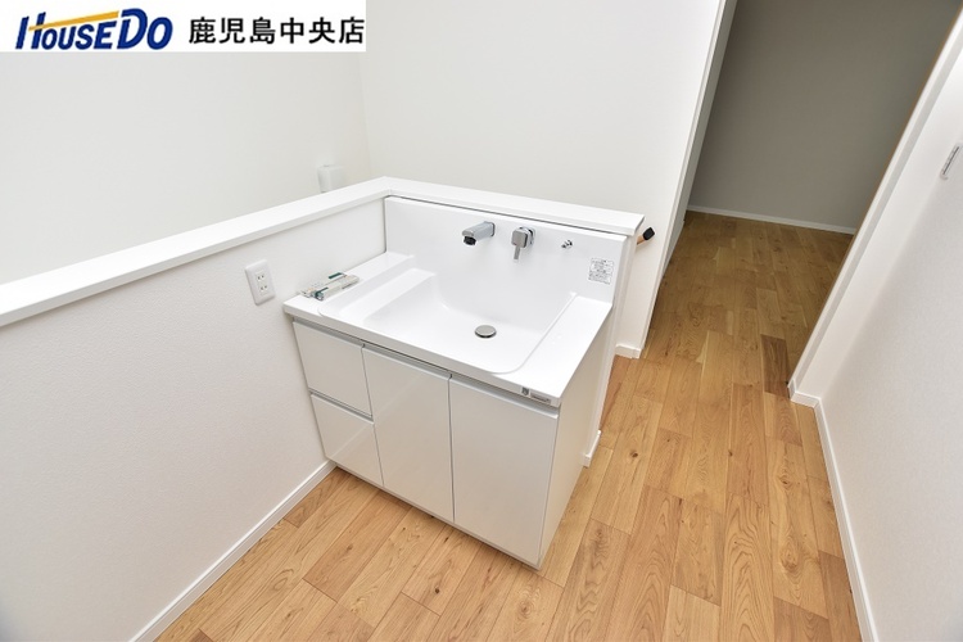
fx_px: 401
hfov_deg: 100.4
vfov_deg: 77.3
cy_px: 321
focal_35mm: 15
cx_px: 482
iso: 160
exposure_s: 1/80
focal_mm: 10
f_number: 5
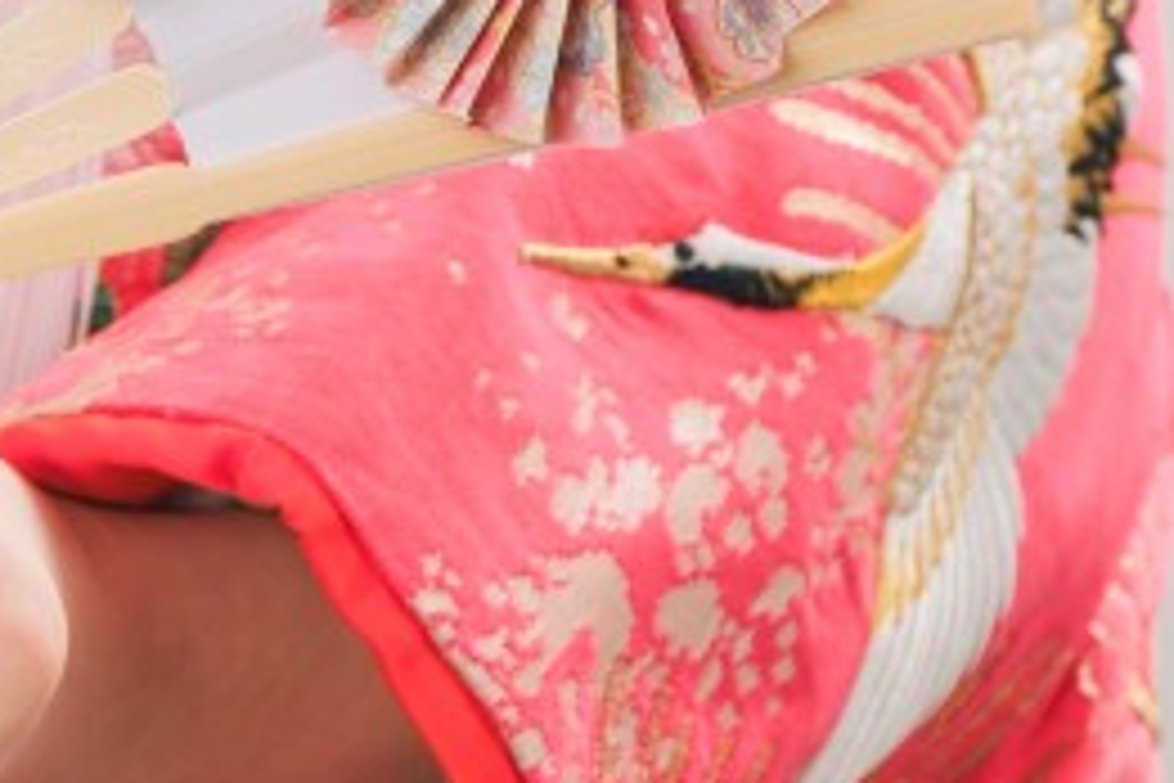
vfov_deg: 6.2
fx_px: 7206
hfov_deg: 9.1
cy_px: -290
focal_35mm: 221
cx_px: -427
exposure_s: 1/125
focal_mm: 48.2
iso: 250
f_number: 5.6
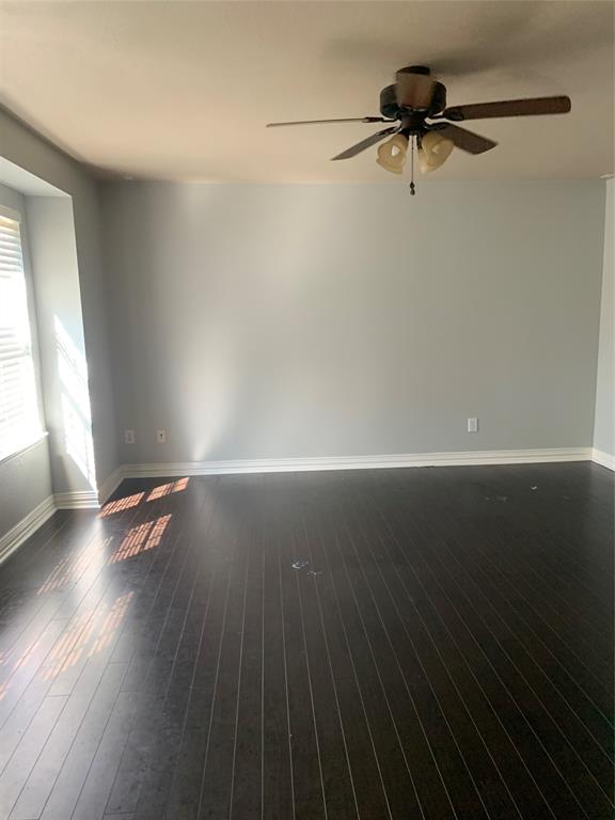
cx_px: 308
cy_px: 410
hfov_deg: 53.1
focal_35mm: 26
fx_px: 616
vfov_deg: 67.3
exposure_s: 1/60
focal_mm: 4.25
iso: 125
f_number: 1.8
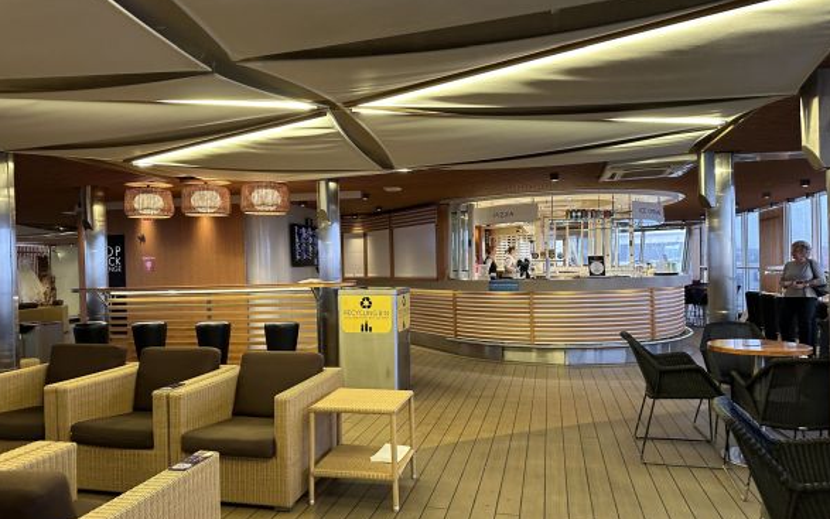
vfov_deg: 47.6
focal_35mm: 26
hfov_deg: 70.4
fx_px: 588
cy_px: 266
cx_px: 411
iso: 250
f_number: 1.78
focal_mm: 6.86
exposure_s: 1/60
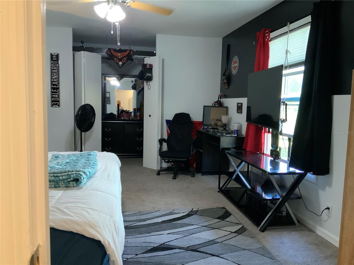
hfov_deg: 61.7
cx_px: 177
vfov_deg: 48.2
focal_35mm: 29
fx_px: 297
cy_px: 132
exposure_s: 1/60
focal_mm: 3
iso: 250
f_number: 1.8
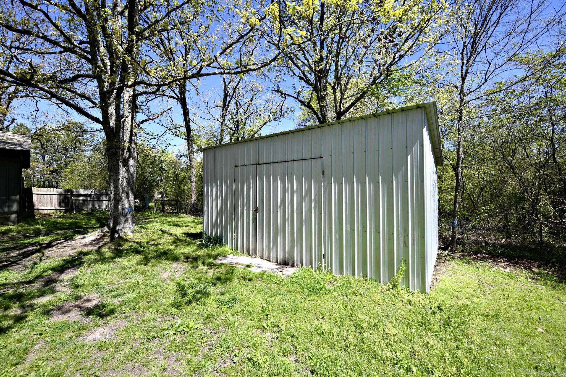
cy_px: 188
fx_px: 220
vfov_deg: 81.2
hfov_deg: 104.3
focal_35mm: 14
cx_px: 283
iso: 64
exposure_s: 1/125
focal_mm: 14
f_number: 5.6
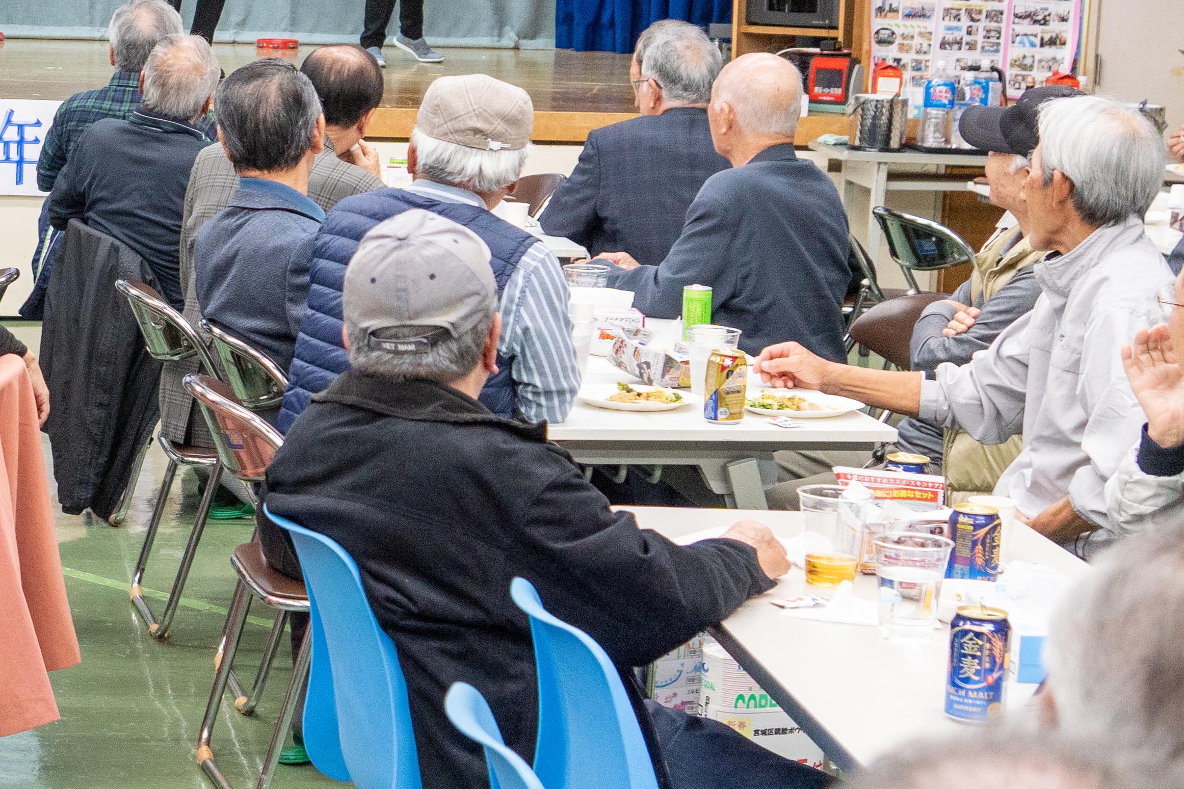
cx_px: 12
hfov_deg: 21.2
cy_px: 302
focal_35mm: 93
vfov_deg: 14.7
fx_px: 3058
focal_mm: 24
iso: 640
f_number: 2.8
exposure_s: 1/90
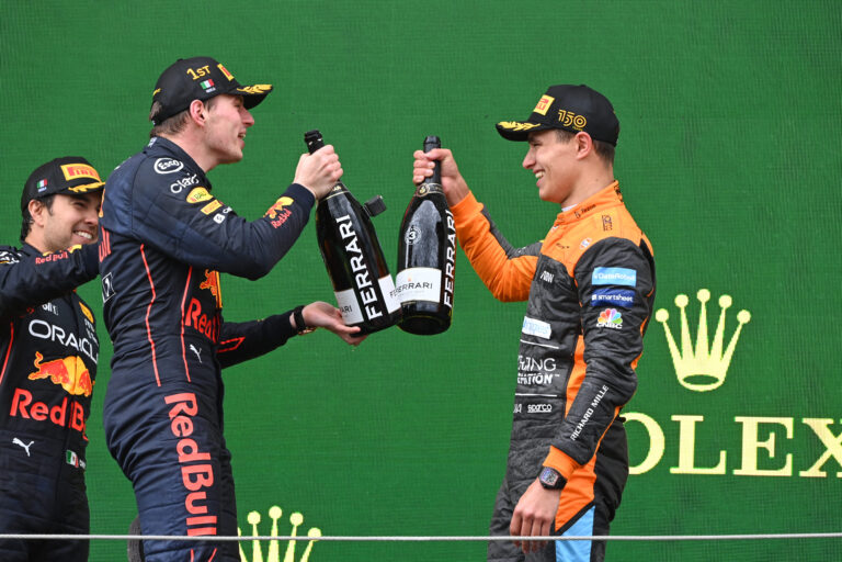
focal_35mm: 310
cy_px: 281
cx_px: 421
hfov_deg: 6.6
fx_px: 7250
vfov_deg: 4.4
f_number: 8
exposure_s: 1/320
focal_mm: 310
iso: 1600
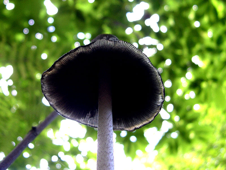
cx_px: 113
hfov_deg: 49.0
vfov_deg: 37.7
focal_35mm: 38
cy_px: 85
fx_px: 248
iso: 100
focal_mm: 8
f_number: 2.8
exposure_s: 1/19.8
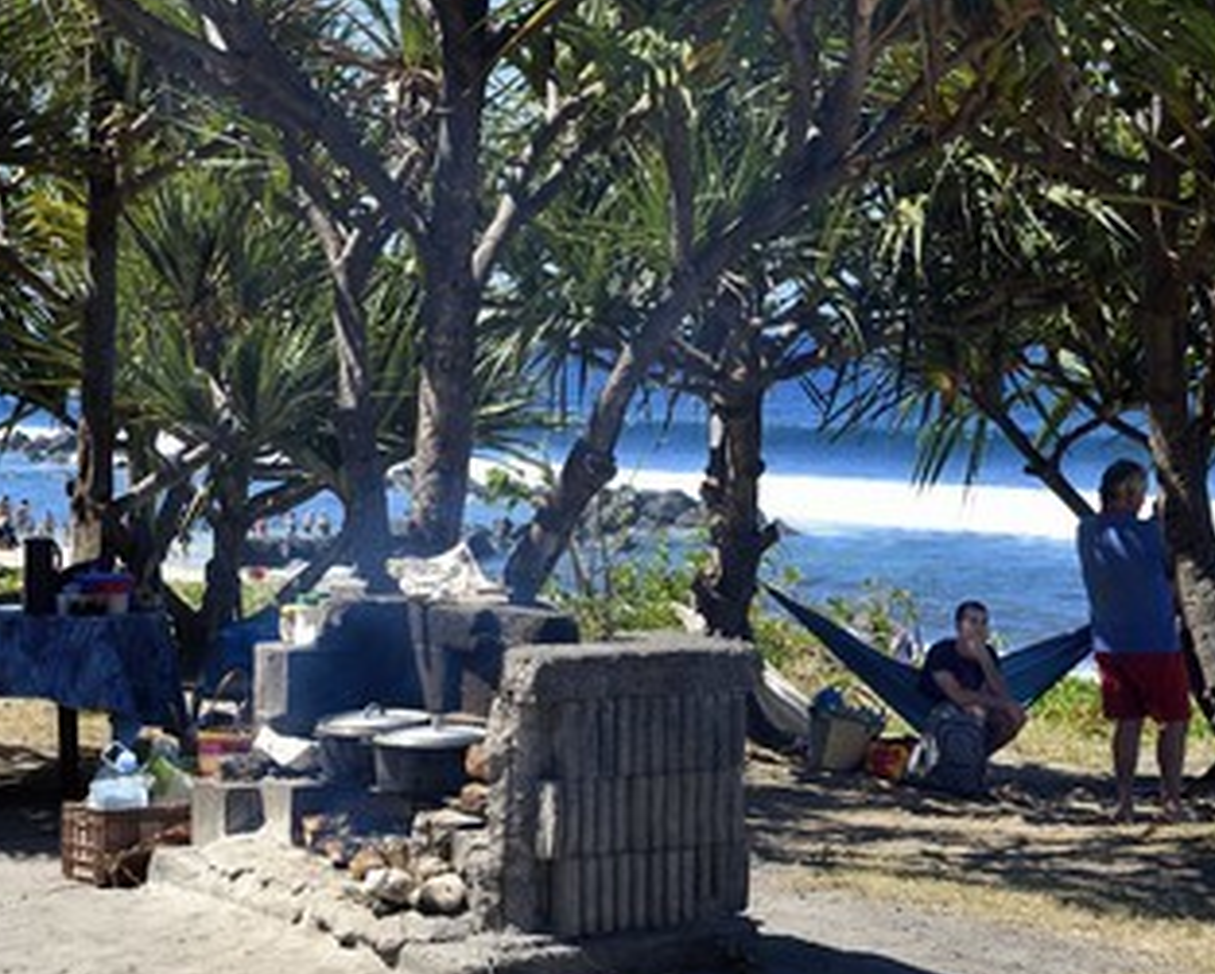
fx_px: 2807
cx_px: 443
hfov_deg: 24.3
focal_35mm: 78
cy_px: 512
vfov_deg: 19.7
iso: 200
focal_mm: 62
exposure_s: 1/250
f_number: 10
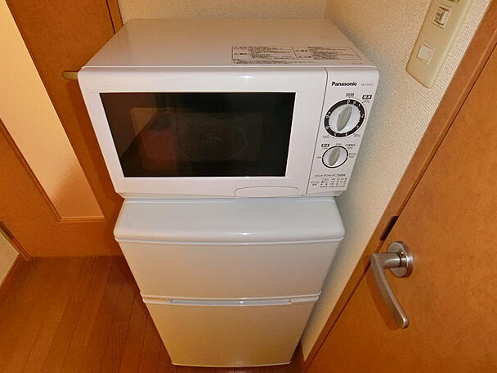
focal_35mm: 20
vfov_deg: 66.0
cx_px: 243
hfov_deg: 81.7
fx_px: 287
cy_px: 193
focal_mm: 4.06
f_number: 2.7
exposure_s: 1/30
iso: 800
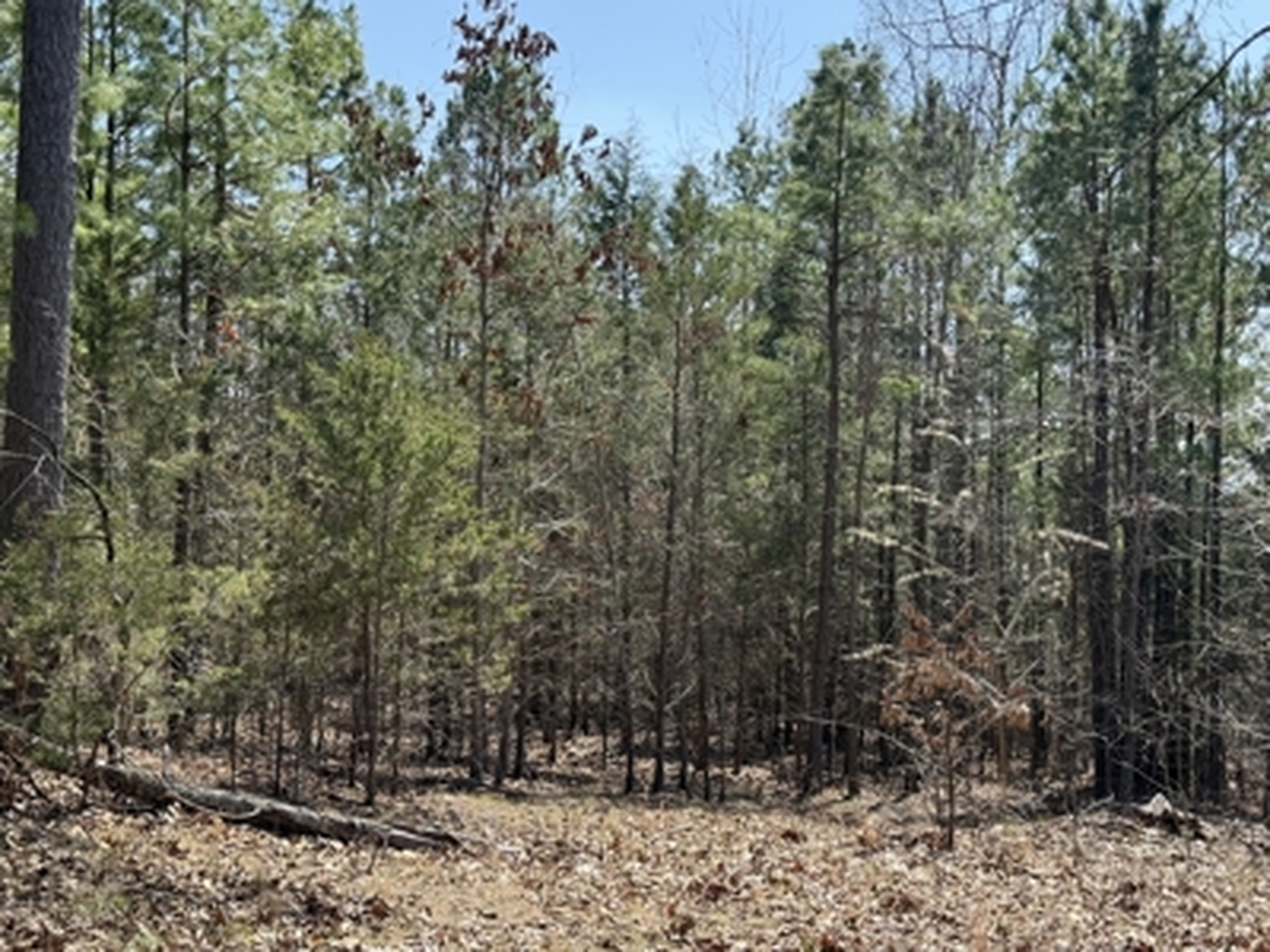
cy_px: 476
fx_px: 1761
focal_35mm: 48
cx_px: 635
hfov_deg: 39.7
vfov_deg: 30.3
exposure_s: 1/1307
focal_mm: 6.76
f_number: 1.78
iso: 64
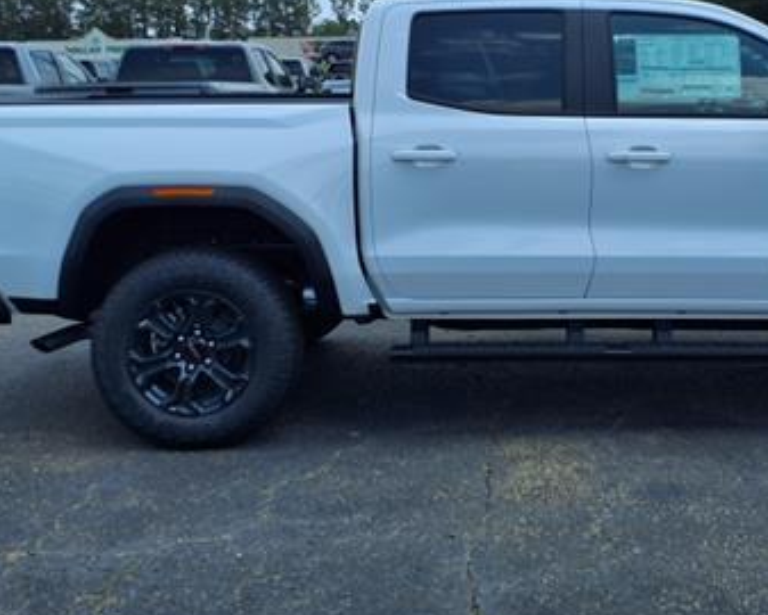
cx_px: 540
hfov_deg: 36.7
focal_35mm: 50
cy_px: 134
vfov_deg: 29.7
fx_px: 1137
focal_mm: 3.58
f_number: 1.9
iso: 40
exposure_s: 1/2000
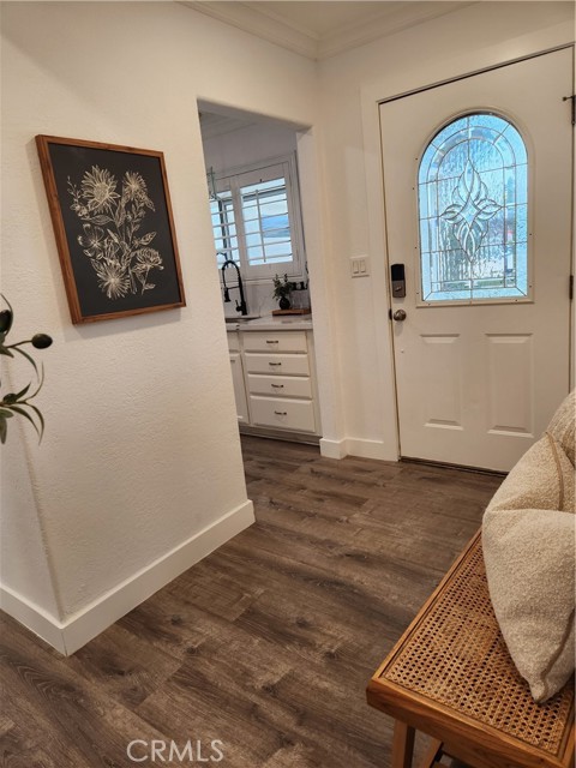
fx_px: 510
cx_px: 288
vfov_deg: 73.9
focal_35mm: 23
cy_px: 384
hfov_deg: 58.9
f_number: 1.8
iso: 100
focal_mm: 5.4
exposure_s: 1/120
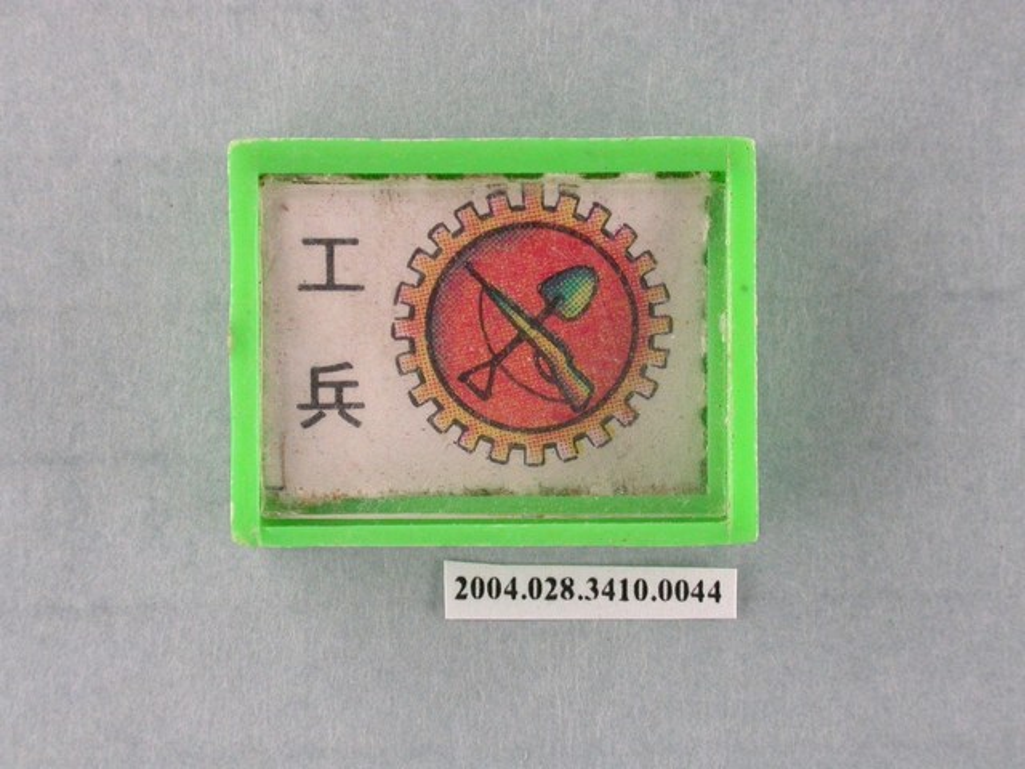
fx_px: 4264
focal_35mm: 144
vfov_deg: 10.3
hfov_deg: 13.7
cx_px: 512
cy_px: 384
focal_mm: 29.9
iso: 200
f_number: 6.2
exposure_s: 1/30
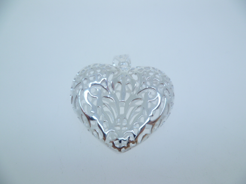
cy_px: 92
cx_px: 123
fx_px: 199
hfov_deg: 63.4
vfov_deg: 49.7
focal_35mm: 28
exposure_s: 1/200
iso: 80
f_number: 2.8
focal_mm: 5
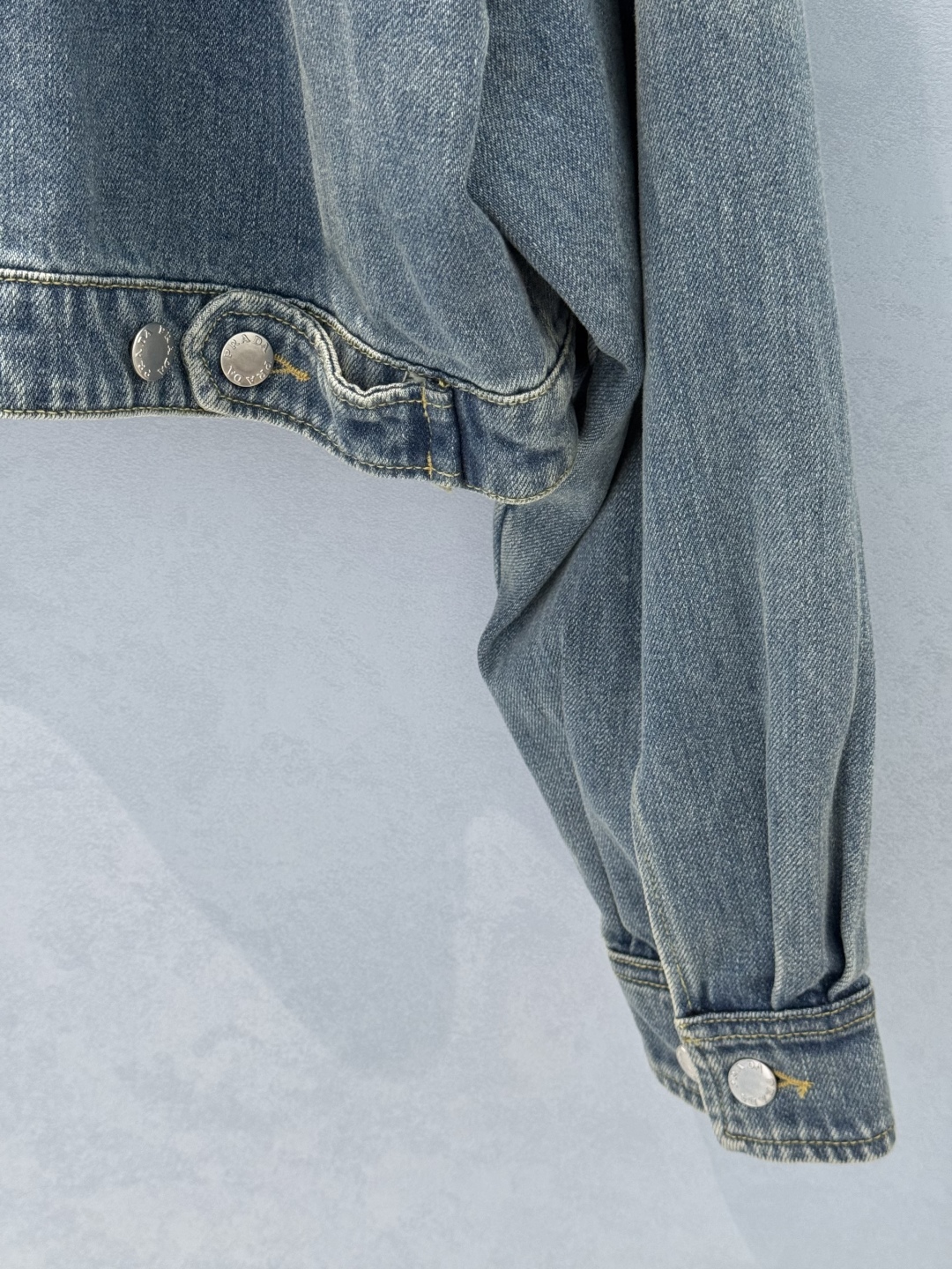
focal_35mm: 48
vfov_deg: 39.7
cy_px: 634
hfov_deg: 30.3
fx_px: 1760
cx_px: 476
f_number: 1.78
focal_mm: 6.76
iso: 160
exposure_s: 1/100
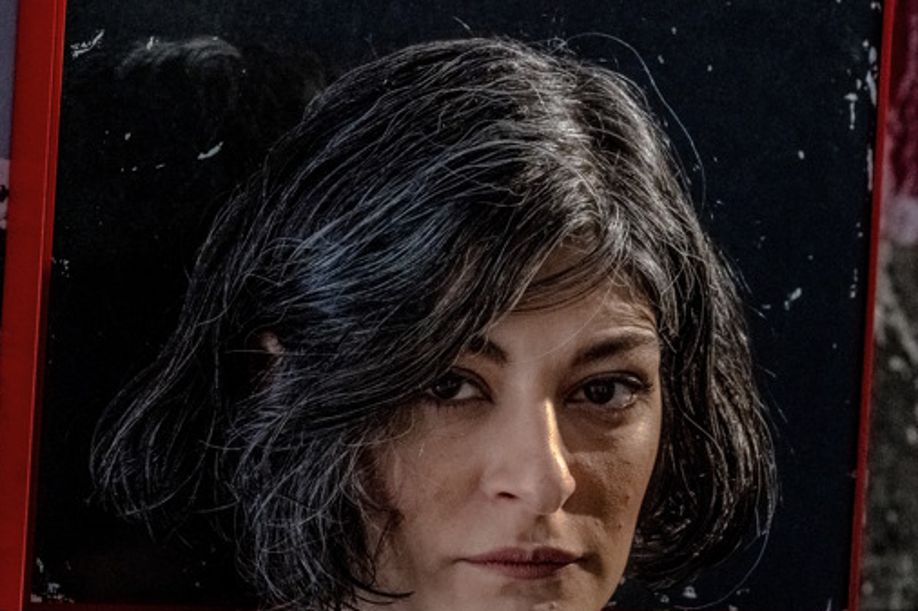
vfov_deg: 5.5
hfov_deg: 8.3
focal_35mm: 249
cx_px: 570
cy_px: 517
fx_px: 6347
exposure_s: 1/200
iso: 1250
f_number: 9.5
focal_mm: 105
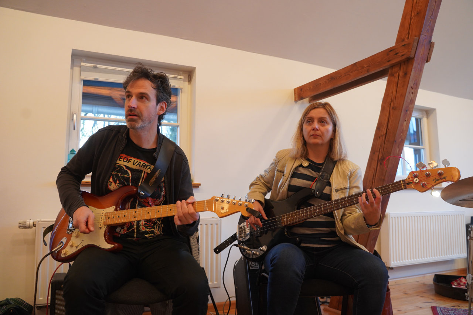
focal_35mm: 28
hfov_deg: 65.5
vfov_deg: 46.4
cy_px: 158
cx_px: 236
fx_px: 368
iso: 1600
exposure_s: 1/160
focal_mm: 28
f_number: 4
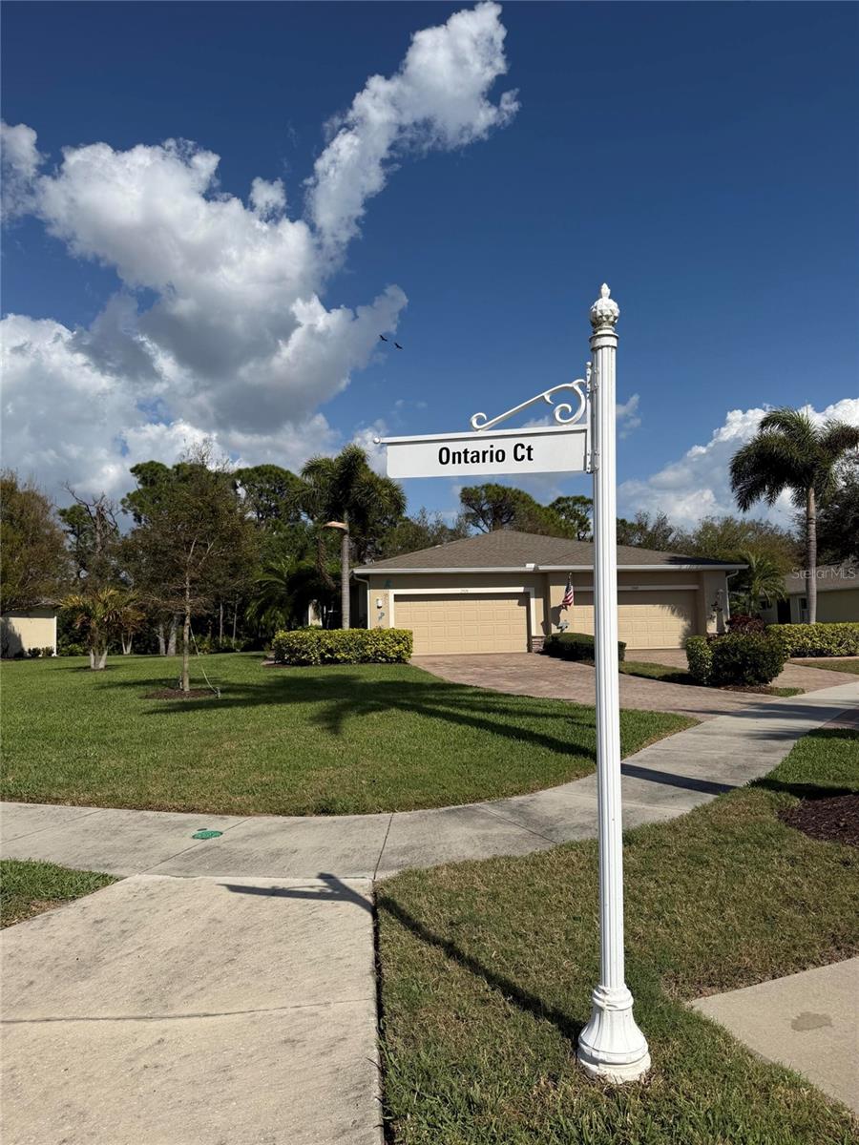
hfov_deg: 56.8
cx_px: 430
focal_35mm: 24
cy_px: 572
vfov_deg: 71.6
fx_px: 794
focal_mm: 6.76
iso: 80
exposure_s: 1/9091
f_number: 1.78
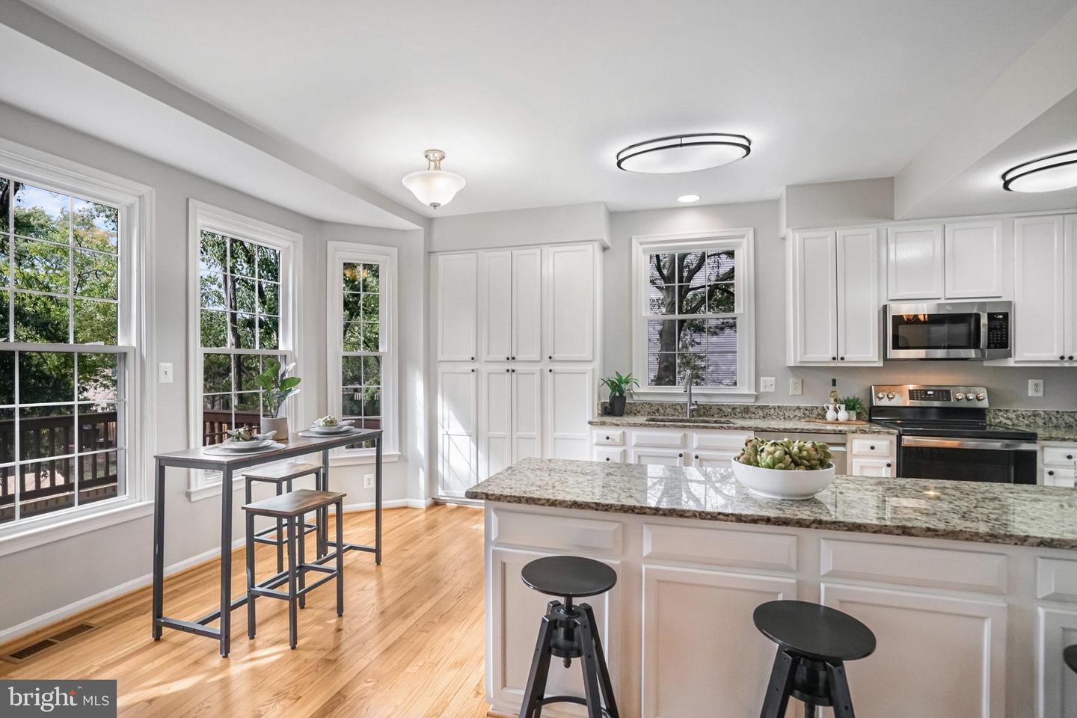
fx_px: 479
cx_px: 538
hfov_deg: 96.7
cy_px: 359
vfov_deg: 73.7
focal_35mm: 16
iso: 1250
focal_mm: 16
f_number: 8
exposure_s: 1/1600
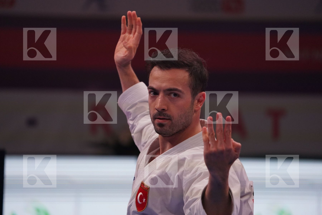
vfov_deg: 3.4
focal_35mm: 400
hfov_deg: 5.2
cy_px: 108
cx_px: 161
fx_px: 3577
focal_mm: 400
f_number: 5.6
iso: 2500
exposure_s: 1/400
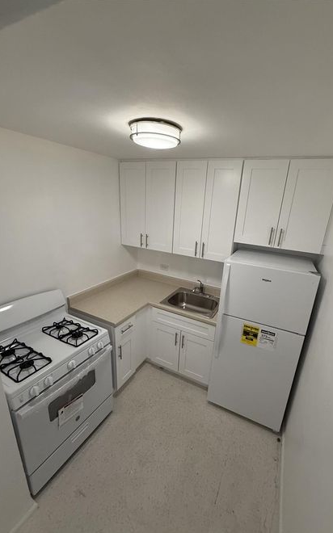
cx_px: 183
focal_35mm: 15
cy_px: 268
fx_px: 218
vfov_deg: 101.5
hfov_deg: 74.5
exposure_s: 1/120
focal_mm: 2.22
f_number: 2.2
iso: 320
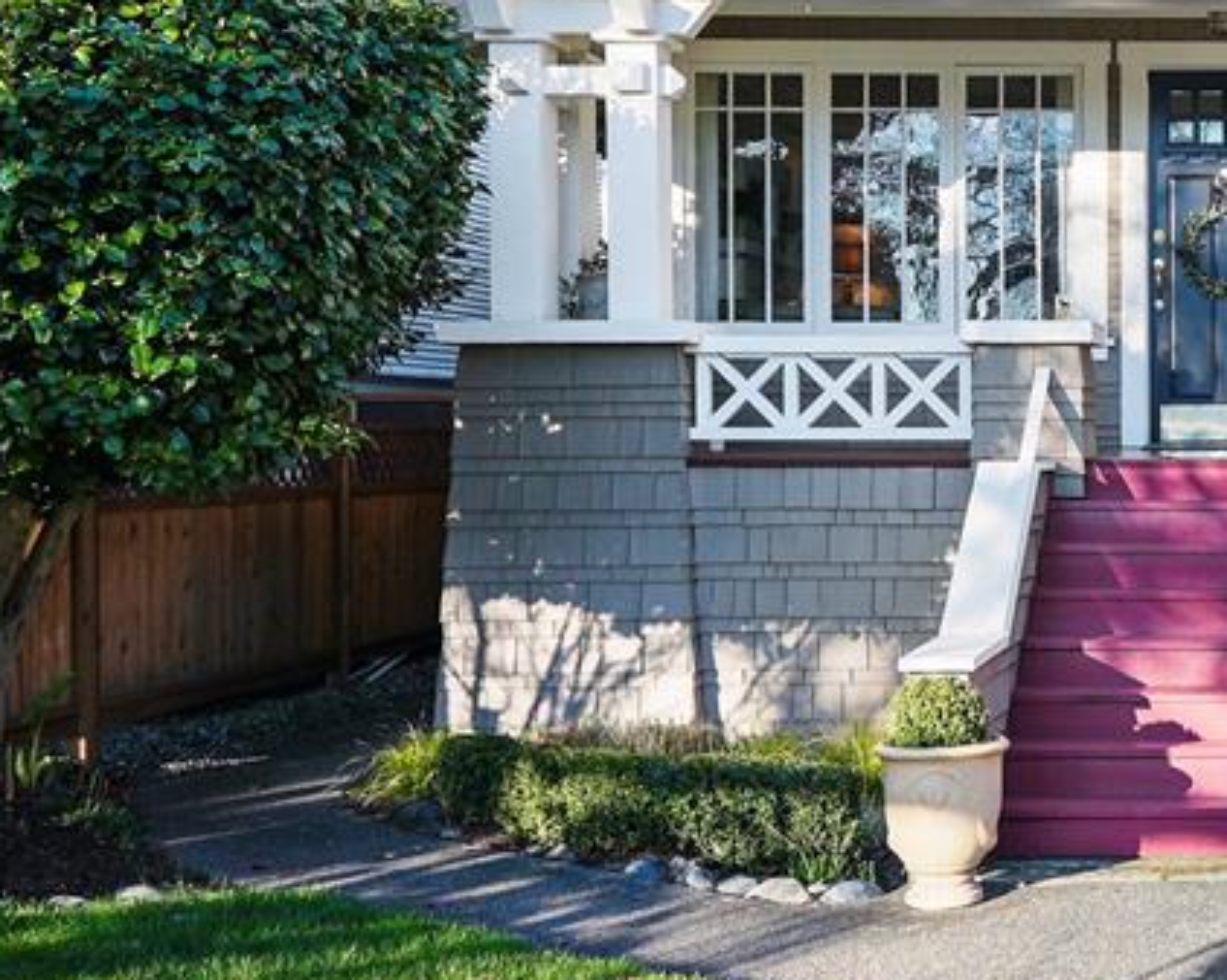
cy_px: 339
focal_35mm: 57
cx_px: 1369
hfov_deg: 29.6
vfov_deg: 26.5
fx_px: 2068
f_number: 8
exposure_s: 1/125
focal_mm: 25
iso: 100
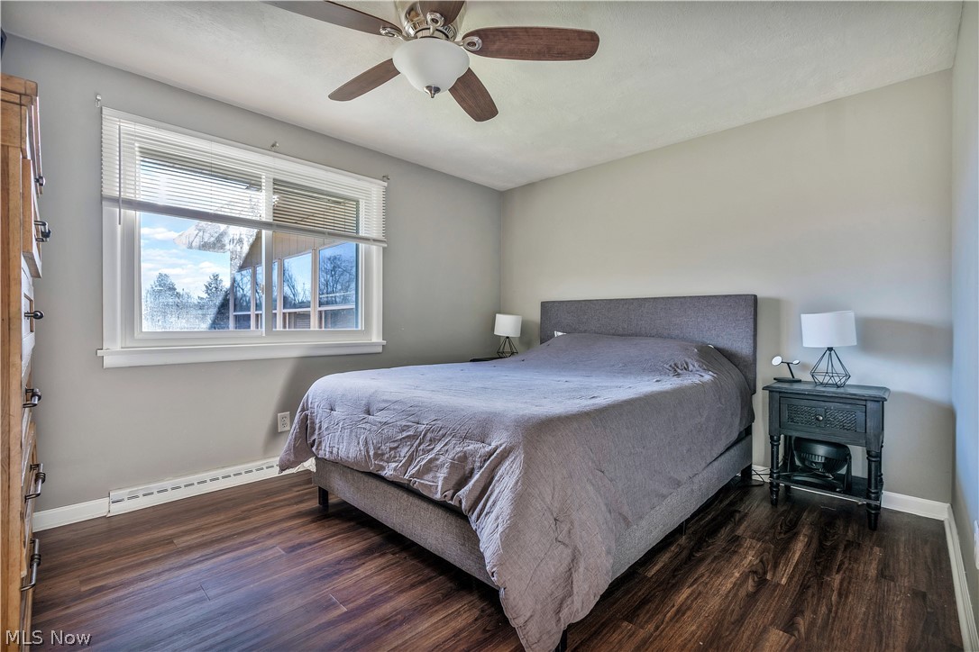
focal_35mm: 16
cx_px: 490
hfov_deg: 96.7
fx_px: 435
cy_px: 326
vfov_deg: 73.7
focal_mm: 16
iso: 400
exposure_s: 1/40
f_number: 4
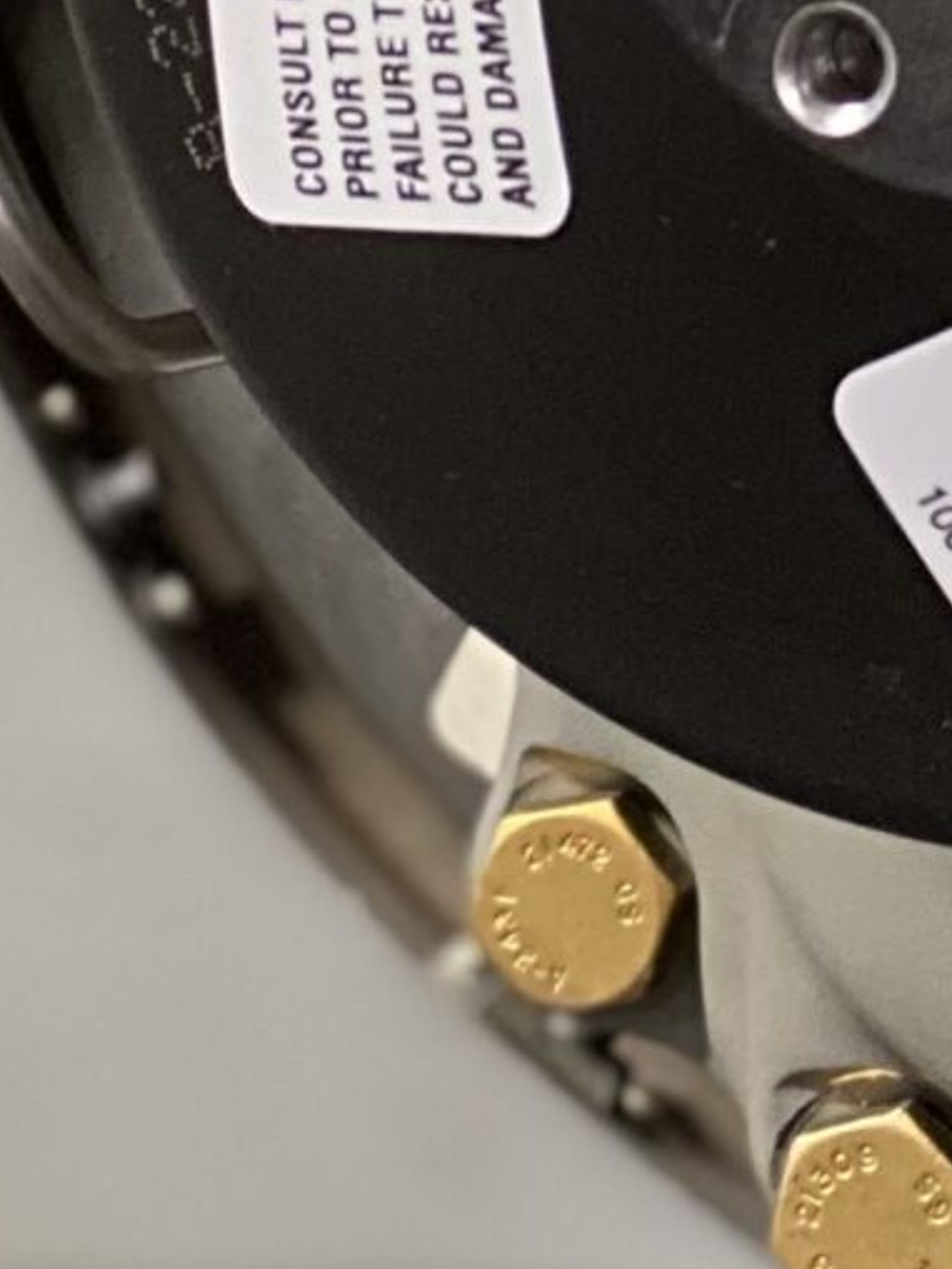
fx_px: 9607
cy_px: -1864
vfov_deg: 7.1
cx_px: 1892
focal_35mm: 262
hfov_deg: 5.6
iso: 125
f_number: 2
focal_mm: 6
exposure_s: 1/40
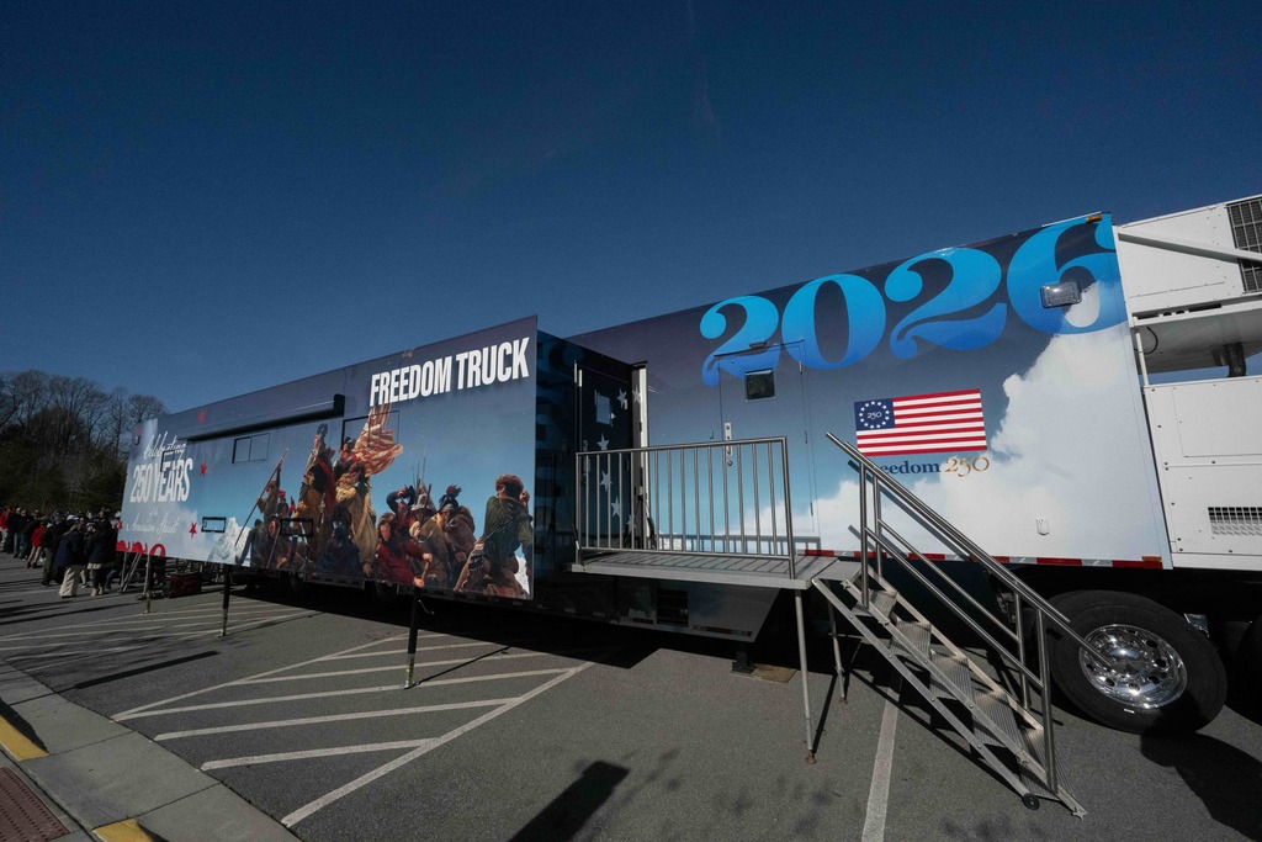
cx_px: 631
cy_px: 421
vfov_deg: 81.2
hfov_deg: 104.2
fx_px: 491
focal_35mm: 14
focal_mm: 14
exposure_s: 1/20000
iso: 3200
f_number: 10
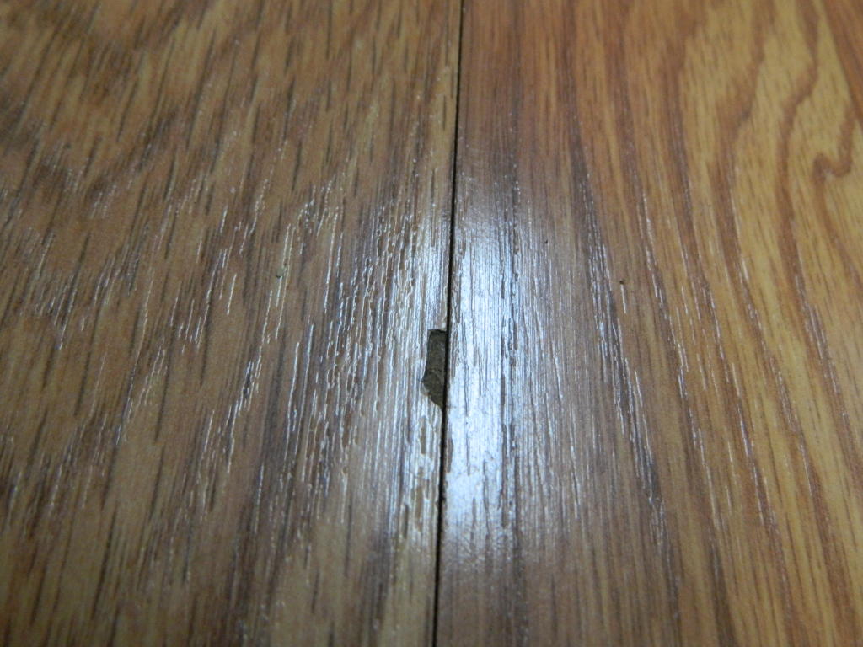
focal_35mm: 31
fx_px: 773
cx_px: 432
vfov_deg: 45.4
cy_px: 324
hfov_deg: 58.4
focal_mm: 5.6
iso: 400
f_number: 3.2
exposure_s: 1/25
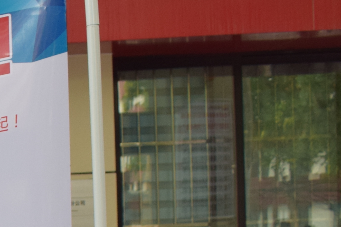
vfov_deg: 10.7
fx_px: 1155
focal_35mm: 122
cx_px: -320
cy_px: 364
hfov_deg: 14.3
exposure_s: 1/125
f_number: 5.6
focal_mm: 18
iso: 400
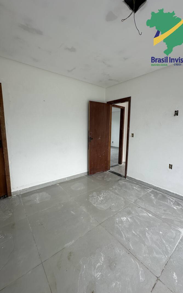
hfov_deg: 74.8
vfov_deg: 101.4
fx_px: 120
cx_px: 93
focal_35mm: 15
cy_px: 146
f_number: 2.2
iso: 40
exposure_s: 1/272
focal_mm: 2.22
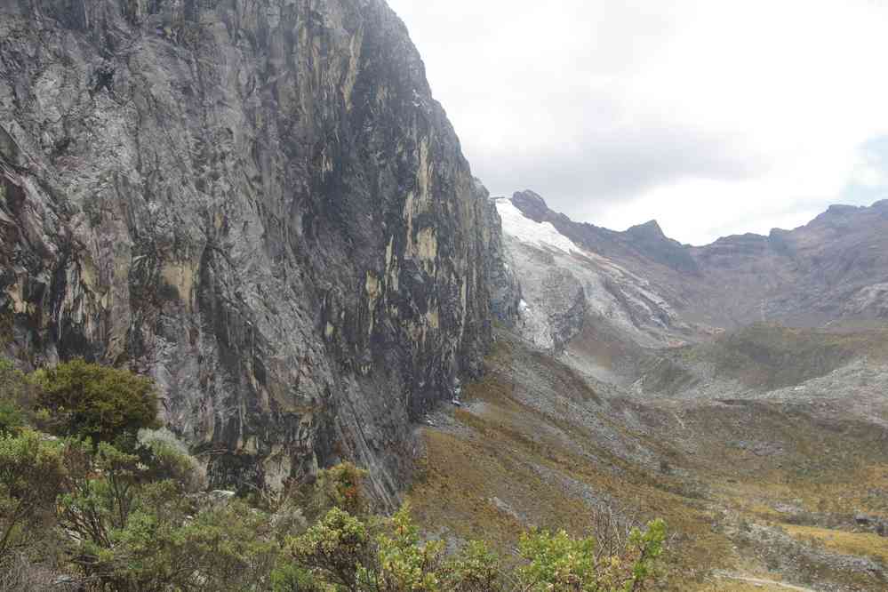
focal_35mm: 34
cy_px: 296
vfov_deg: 38.4
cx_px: 444
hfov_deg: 55.1
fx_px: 851
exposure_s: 1/50
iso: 200
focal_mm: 23
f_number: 10
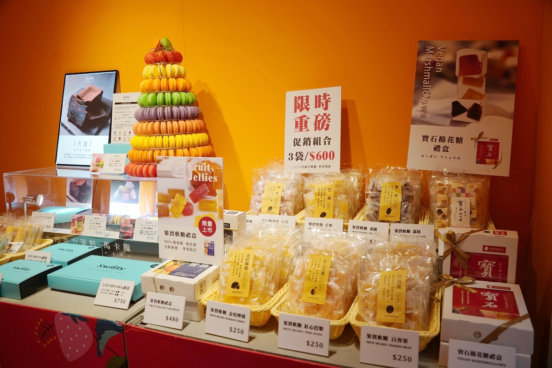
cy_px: 184
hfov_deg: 65.5
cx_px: 276
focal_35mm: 28
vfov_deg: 46.4
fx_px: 429
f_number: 4
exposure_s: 1/160
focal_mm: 28
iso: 640
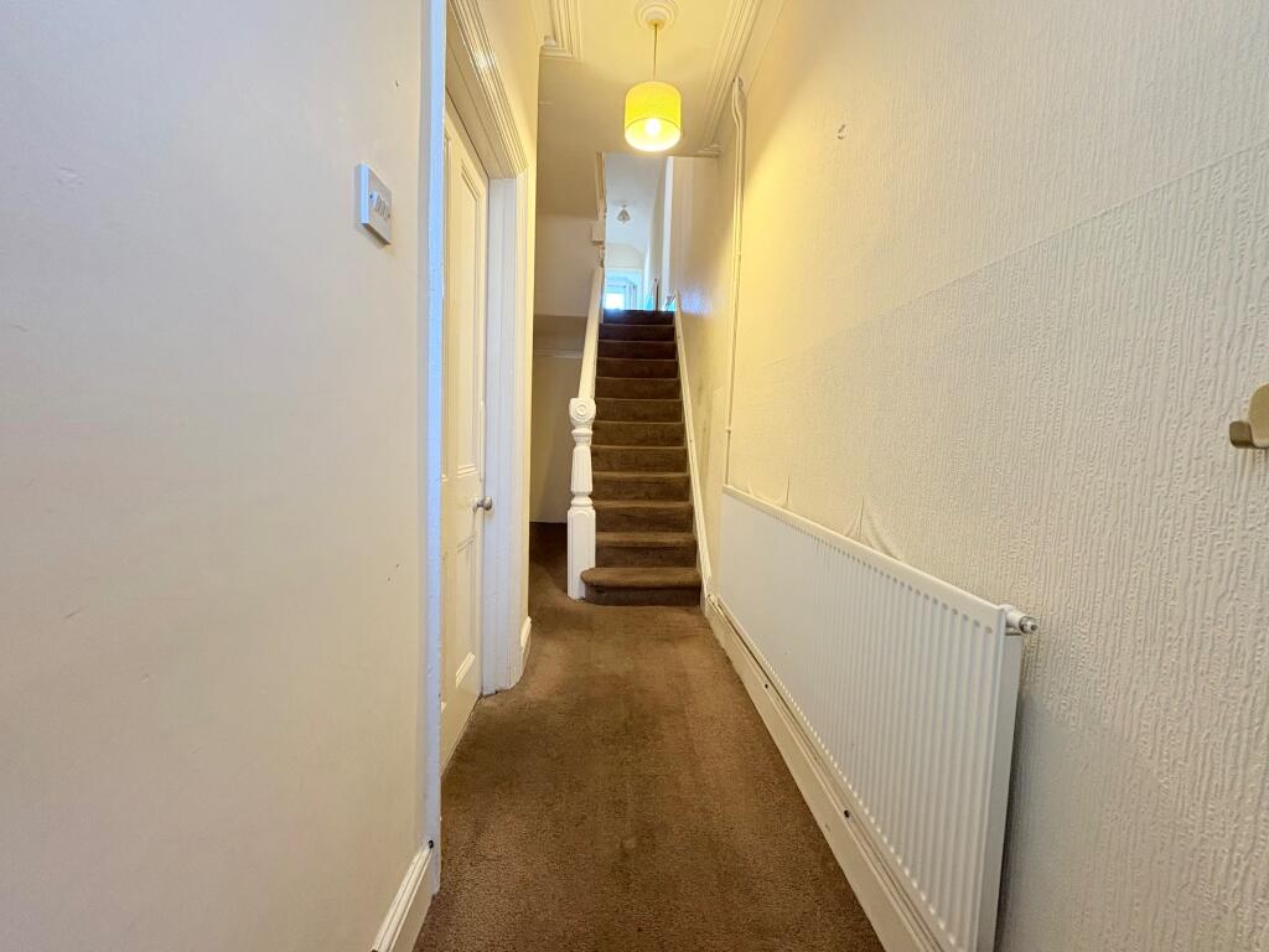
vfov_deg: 85.7
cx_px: 634
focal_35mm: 14
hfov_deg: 102.1
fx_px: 513
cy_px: 476
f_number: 2.2
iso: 250
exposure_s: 1/50
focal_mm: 2.22
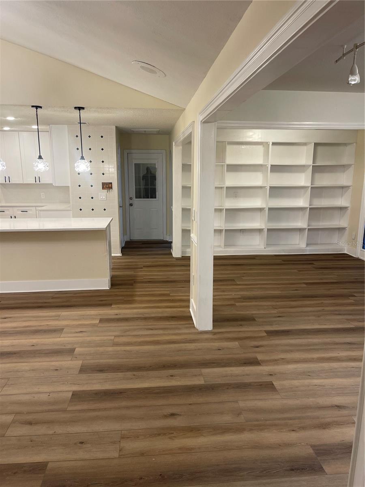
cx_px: 182
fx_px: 351
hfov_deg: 54.9
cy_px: 244
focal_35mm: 25
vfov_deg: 69.4
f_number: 1.6
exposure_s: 1/60
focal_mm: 5.1
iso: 80
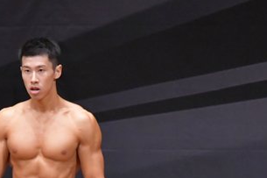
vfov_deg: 1.8
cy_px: 219
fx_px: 5656
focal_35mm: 763
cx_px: 42
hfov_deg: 2.7
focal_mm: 200
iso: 6400
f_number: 5.6
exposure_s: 1/400
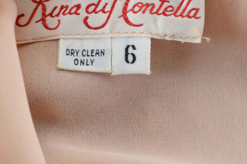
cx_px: 97
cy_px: 43
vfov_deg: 5.3
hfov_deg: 8.0
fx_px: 1772
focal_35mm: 259
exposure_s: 1/160
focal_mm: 105
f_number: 10
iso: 200
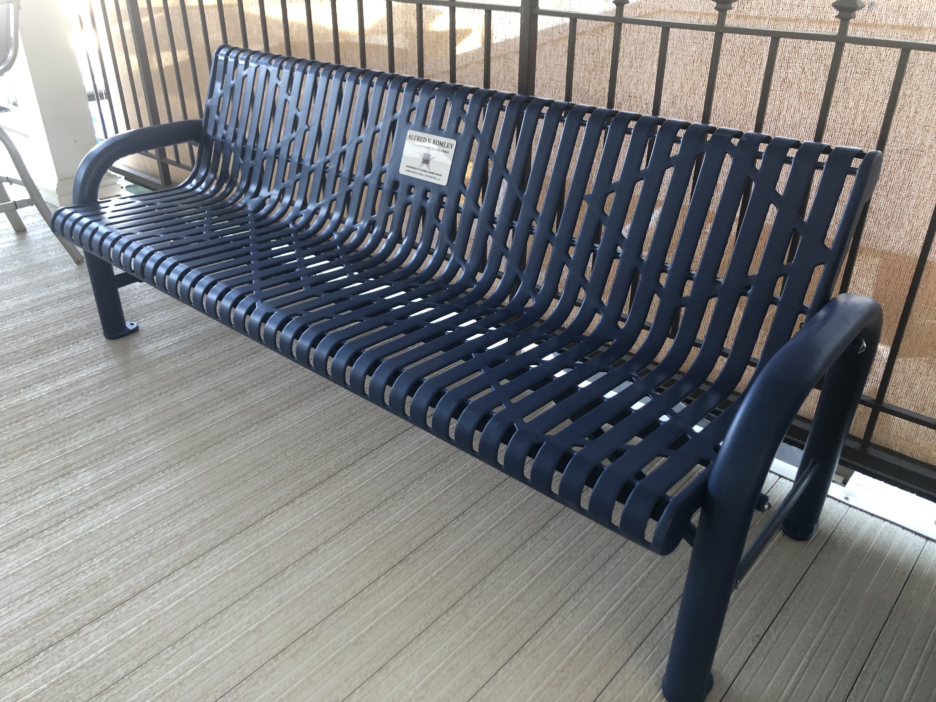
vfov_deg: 49.7
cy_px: 351
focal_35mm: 28
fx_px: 757
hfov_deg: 63.4
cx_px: 468
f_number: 1.8
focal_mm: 3.99
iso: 40
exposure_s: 1/20
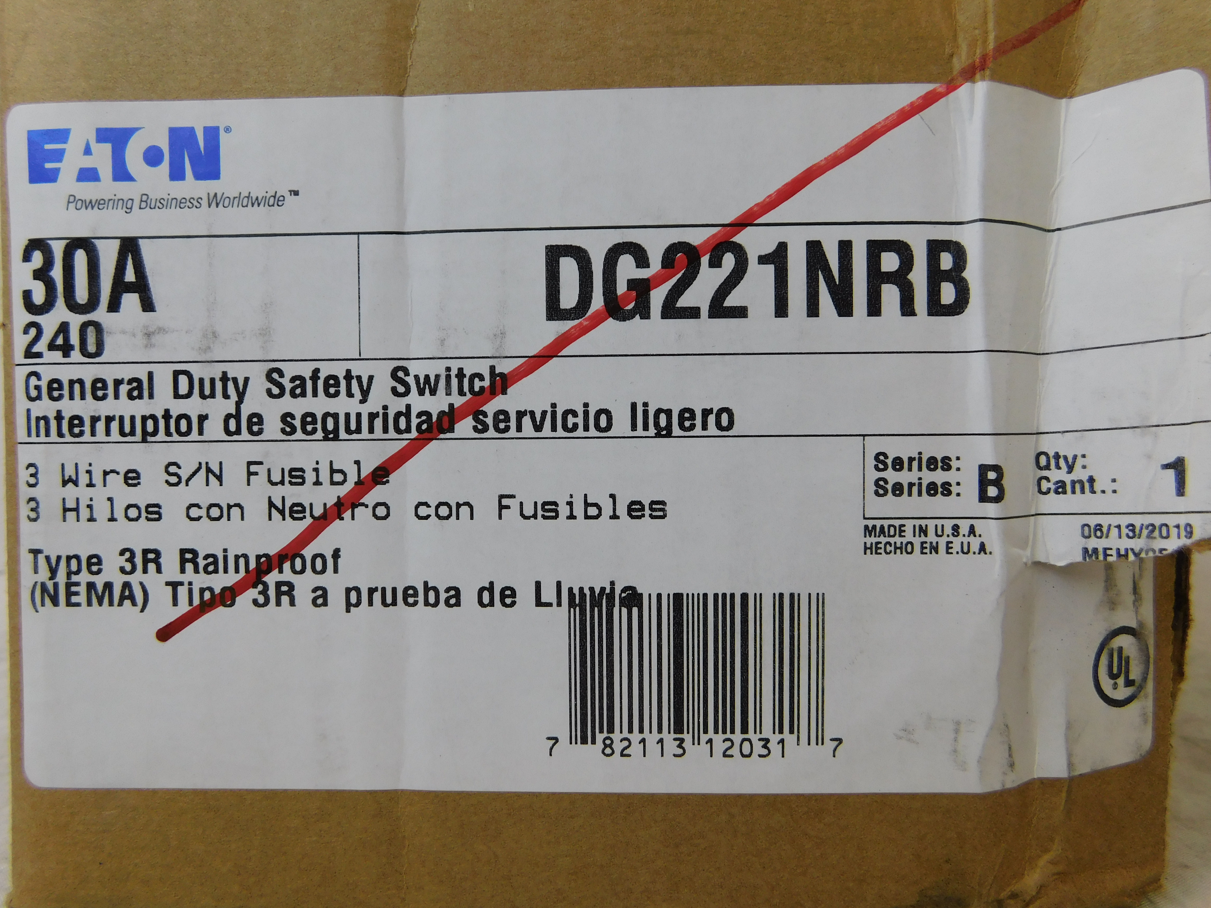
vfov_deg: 56.8
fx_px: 840
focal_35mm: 24
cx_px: 606
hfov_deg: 71.6
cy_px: 454
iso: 125
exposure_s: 1/60
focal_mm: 4.1
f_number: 3
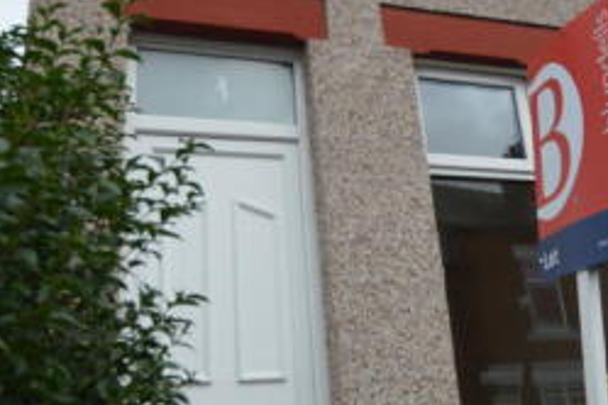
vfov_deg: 26.0
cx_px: 410
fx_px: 867
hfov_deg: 38.2
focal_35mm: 51
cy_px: 100
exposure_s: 1/160
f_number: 6.3
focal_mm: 13
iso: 100
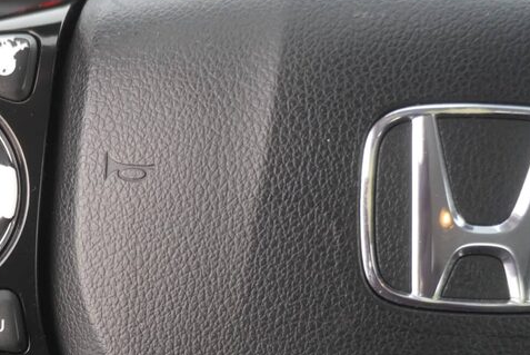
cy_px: 321
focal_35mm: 66
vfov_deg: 20.2
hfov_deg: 28.6
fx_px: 973
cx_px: 4
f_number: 4
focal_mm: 21
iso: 1000
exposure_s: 1/160
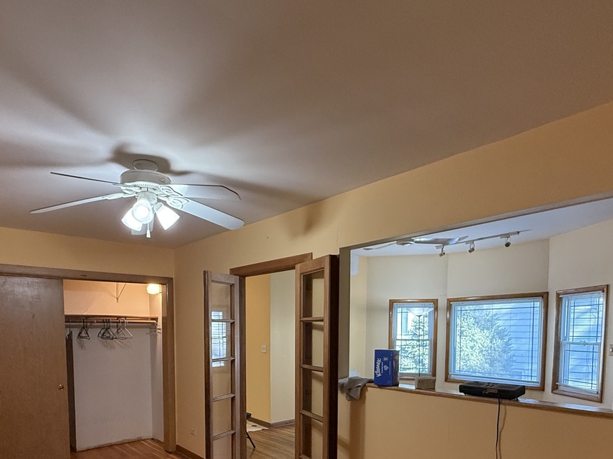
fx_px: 407
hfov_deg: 73.7
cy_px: 359
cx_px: 273
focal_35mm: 23
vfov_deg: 55.2
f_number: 2.2
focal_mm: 2.22
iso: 400
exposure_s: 1/120
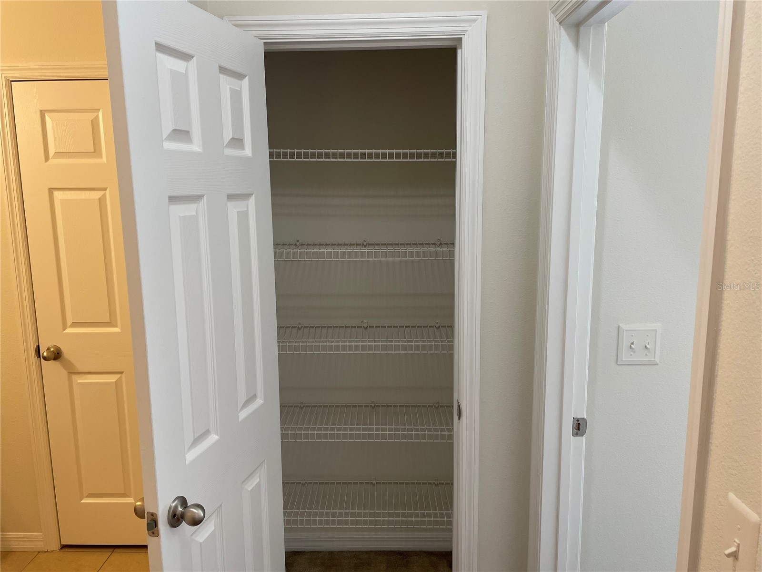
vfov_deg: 53.1
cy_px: 286
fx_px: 572
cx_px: 381
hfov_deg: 67.3
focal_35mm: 26
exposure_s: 1/120
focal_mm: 4.2
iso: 125
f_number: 1.6
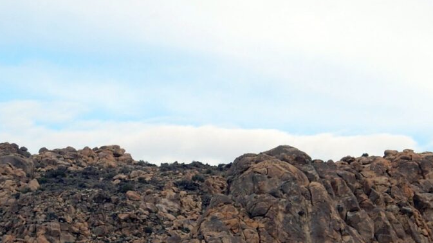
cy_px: 242
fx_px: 3122
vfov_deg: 4.5
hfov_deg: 7.9
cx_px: 294
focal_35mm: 272
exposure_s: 1/400
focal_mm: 29.2
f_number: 6
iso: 125
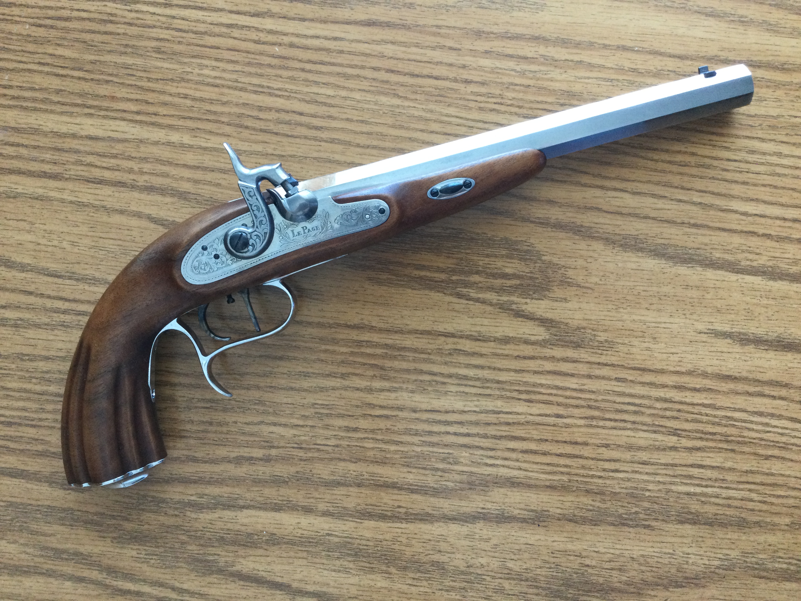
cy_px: 300
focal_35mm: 31
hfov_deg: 58.4
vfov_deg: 45.4
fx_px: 717
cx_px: 400
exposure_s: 1/30
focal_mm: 3.3
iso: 100
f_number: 2.4
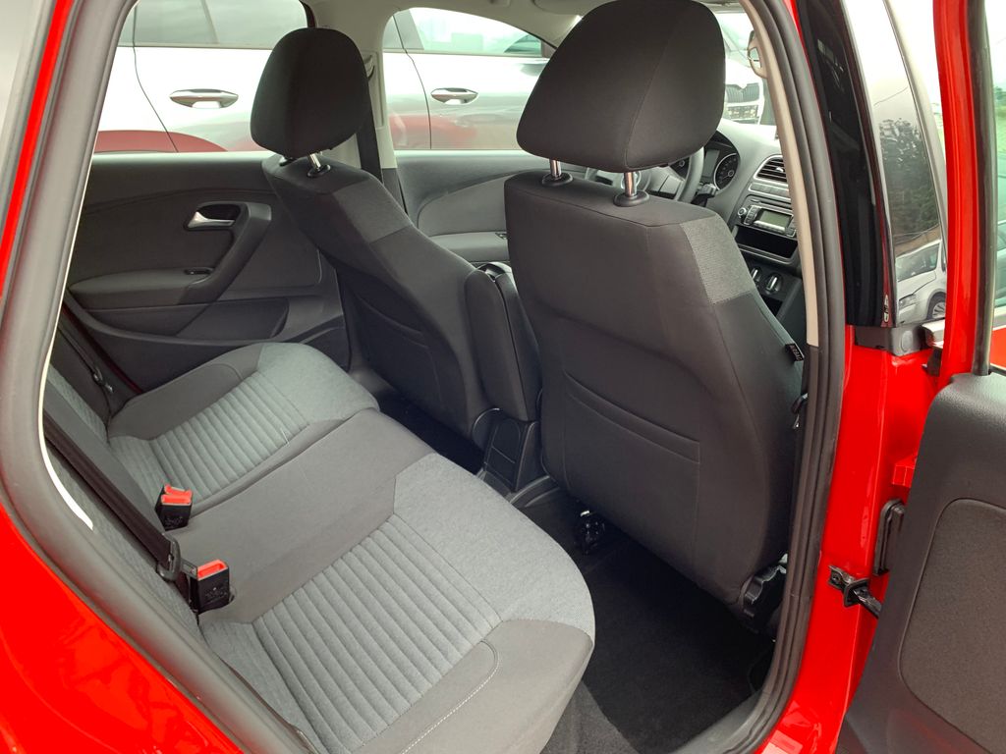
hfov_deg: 67.3
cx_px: 503
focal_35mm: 26
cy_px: 377
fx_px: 756
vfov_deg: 53.1
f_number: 1.8
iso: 160
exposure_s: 1/60
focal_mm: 4.25
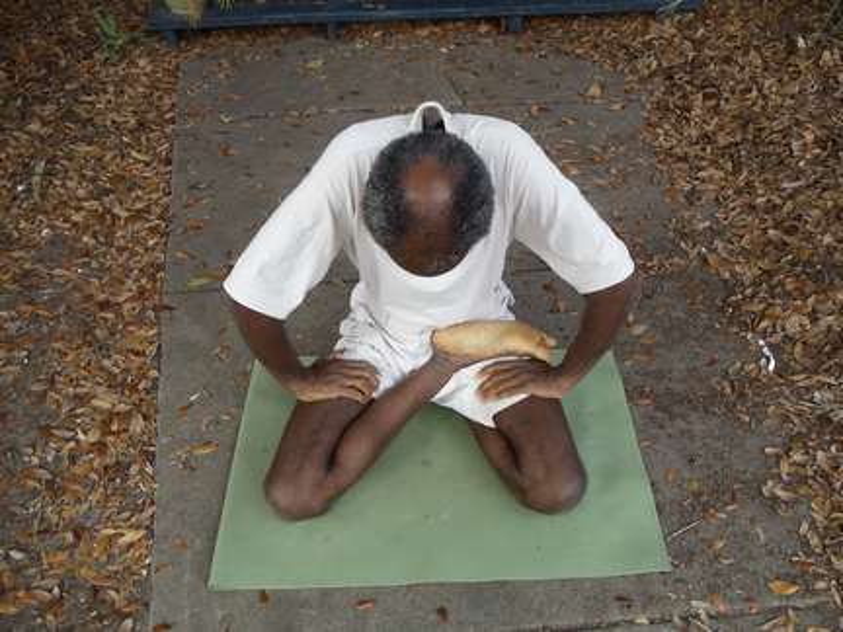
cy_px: 316
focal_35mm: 44
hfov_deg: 42.9
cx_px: 422
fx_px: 1072
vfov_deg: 32.9
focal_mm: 6
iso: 80
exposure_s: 1/160
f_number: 3.5
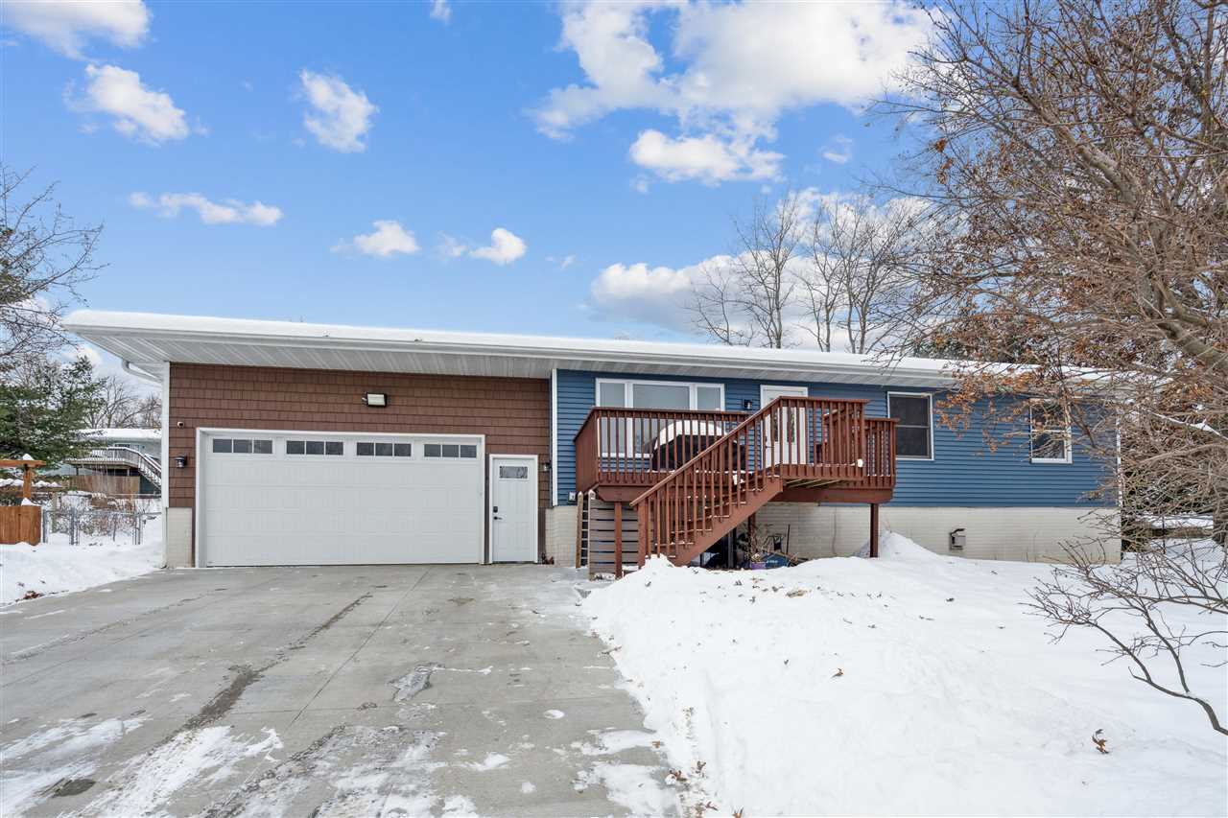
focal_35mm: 16
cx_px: 614
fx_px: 546
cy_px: 409
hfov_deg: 96.7
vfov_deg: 73.7
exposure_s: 1/1250
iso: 500
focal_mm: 16
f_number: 8
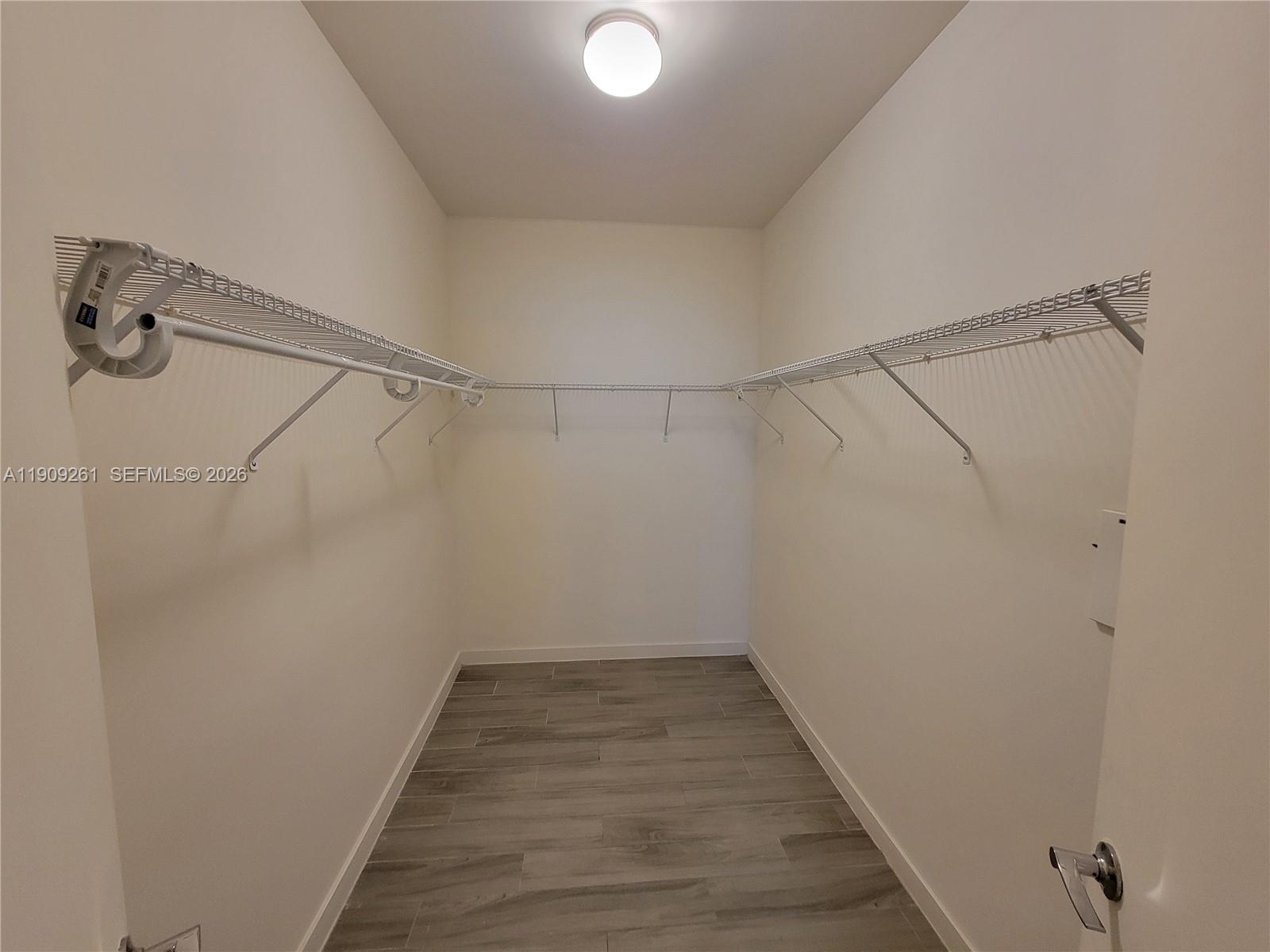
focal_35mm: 13
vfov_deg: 89.9
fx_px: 477
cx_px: 635
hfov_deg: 106.2
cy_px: 476
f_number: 2.2
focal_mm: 2.2
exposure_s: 1/40
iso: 400
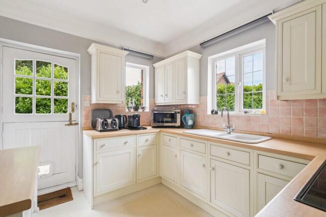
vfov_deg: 73.8
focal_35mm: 16
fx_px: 145
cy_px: 108
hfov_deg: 96.7
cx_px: 163
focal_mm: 16
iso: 2000
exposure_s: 1/400
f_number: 5.6
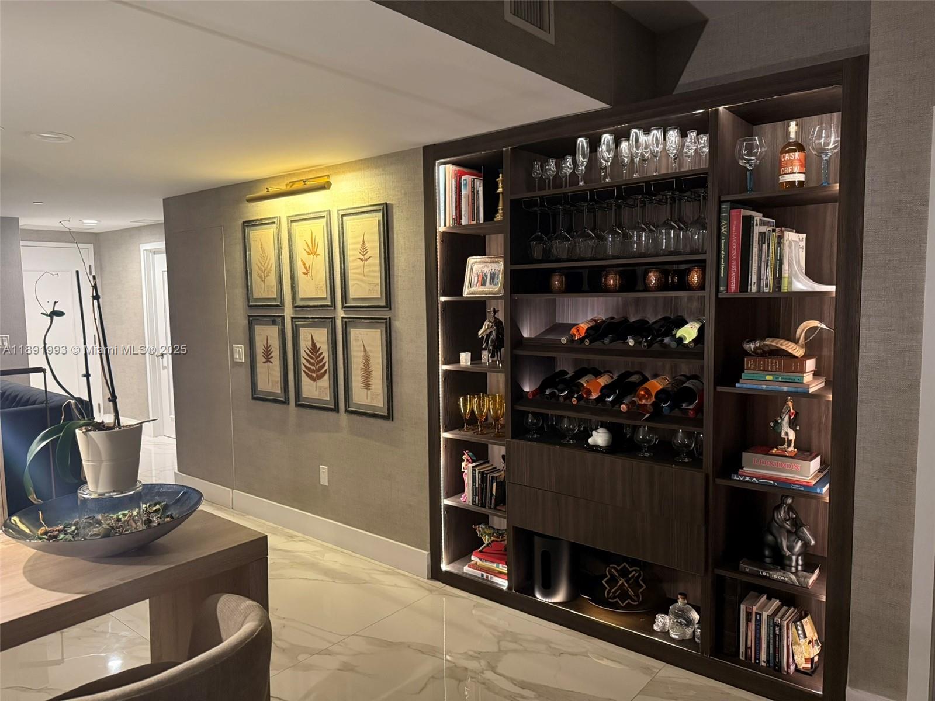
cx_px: 468
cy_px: 350
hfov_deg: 71.6
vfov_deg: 56.8
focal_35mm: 24
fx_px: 648
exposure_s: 1/52
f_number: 1.78
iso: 800
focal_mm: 6.76
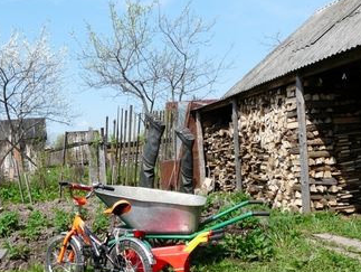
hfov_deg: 47.8
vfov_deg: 36.4
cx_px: 172
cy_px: 186
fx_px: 407
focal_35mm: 39
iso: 100
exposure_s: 1/250
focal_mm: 4.6
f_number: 5.6
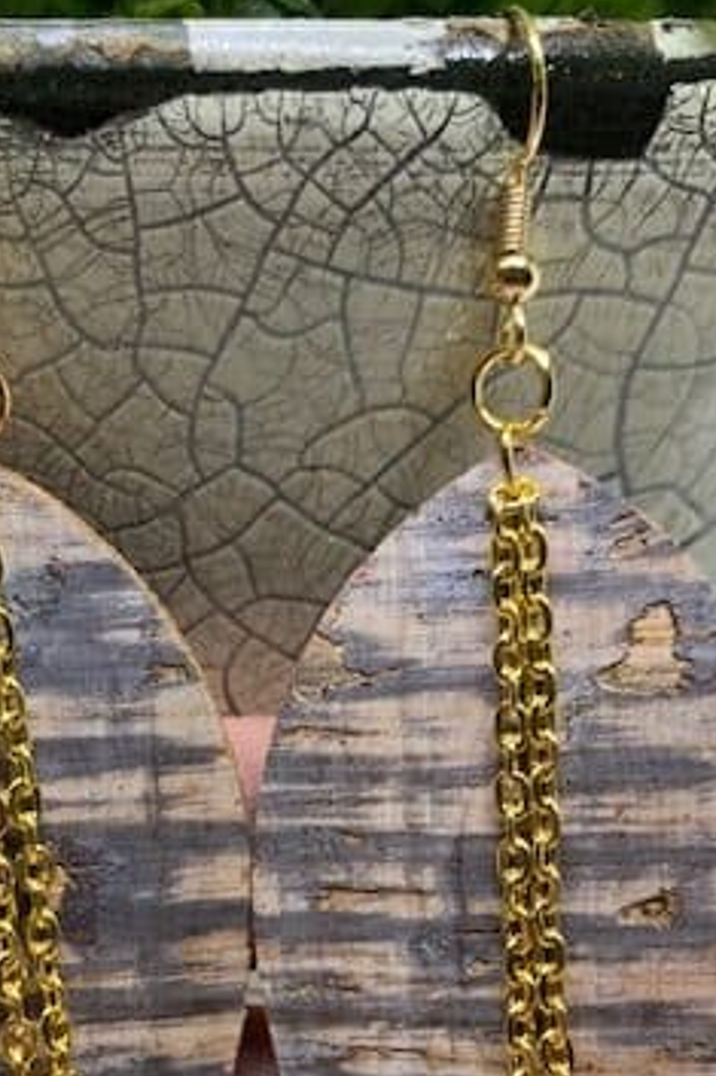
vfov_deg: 39.2
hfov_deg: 27.3
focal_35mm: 49
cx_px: 232
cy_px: 814
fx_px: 1463
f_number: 1.8
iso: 80
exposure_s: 1/120
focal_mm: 4.25
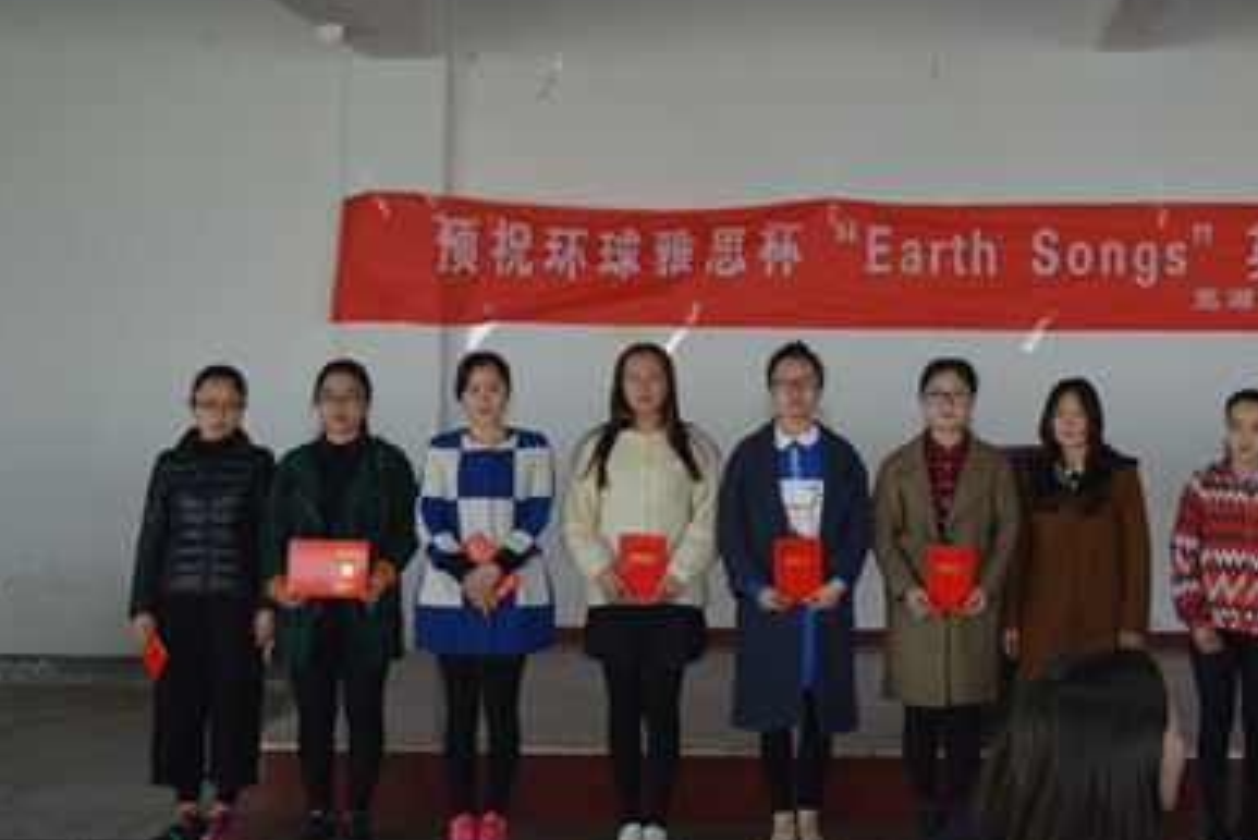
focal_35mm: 70
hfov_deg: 28.4
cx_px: 941
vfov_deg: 19.4
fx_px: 2447
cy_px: 284
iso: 250
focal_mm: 30
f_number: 4.2
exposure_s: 1/30
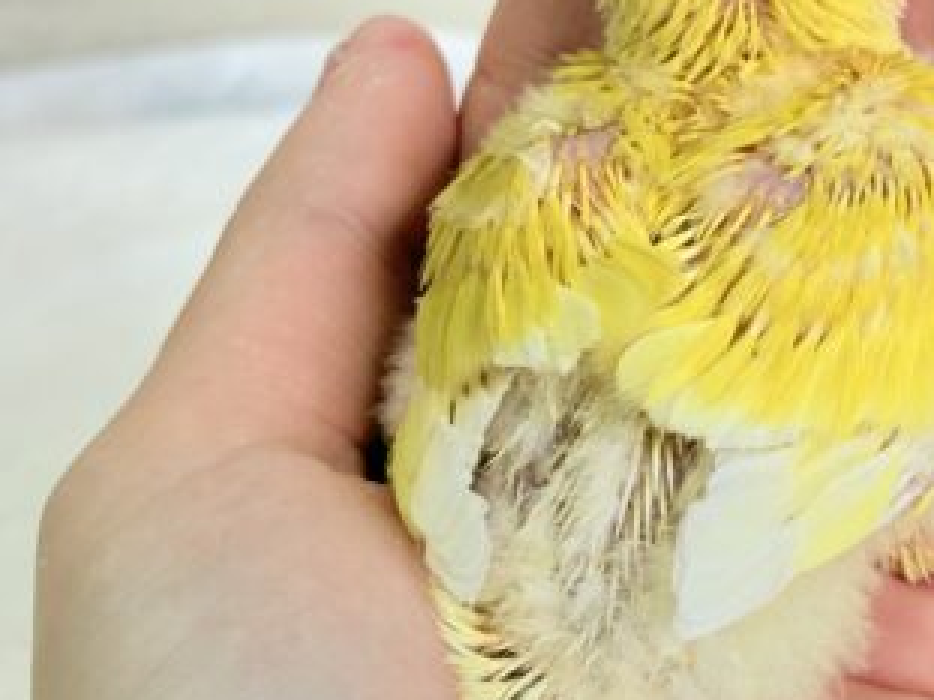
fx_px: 2886
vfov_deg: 13.8
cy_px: 327
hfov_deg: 18.1
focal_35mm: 107
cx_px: 841
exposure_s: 1/50
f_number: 1.6
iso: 50
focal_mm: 5.96
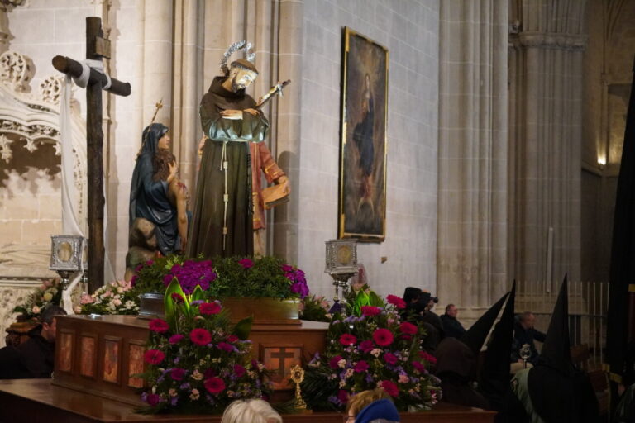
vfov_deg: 16.6
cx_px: 318
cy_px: 212
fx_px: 1455
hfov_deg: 24.6
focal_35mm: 82
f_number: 4.5
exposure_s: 1/60
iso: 6400
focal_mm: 55
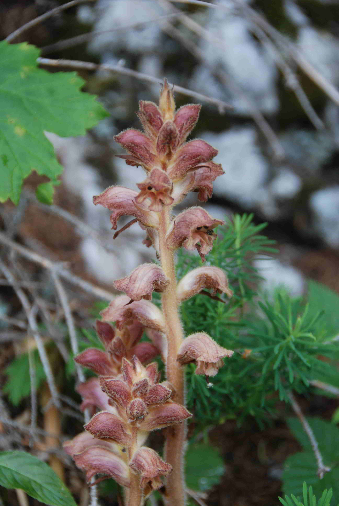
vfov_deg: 16.6
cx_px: 170
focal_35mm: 123
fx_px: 1732
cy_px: 253
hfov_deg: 11.2
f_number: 5.3
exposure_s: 1/125
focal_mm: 82
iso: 320
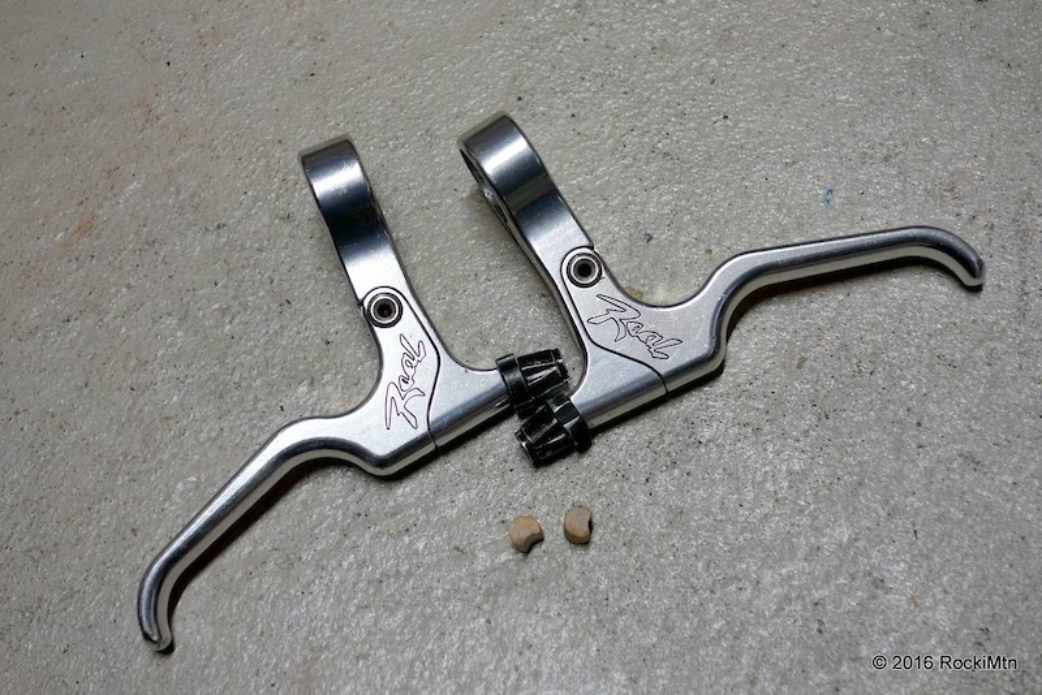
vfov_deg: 27.0
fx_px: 1448
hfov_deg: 39.6
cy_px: 348
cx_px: 521
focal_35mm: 50
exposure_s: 1/60
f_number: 3.2
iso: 500
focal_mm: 18.45
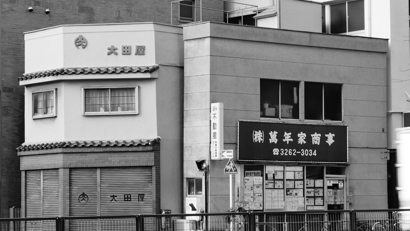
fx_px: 1207
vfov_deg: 10.9
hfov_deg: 19.3
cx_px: 204
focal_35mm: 111
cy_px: 123
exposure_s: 1/40
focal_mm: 70
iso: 100
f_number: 6.3
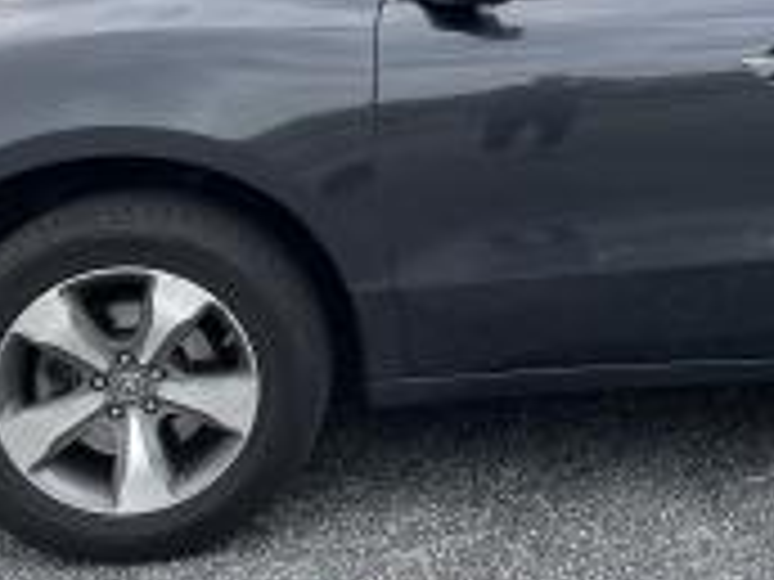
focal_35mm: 76
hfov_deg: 24.4
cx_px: 796
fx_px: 1699
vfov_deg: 19.0
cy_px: 49
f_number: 1.6
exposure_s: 1/515
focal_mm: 4.2
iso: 32
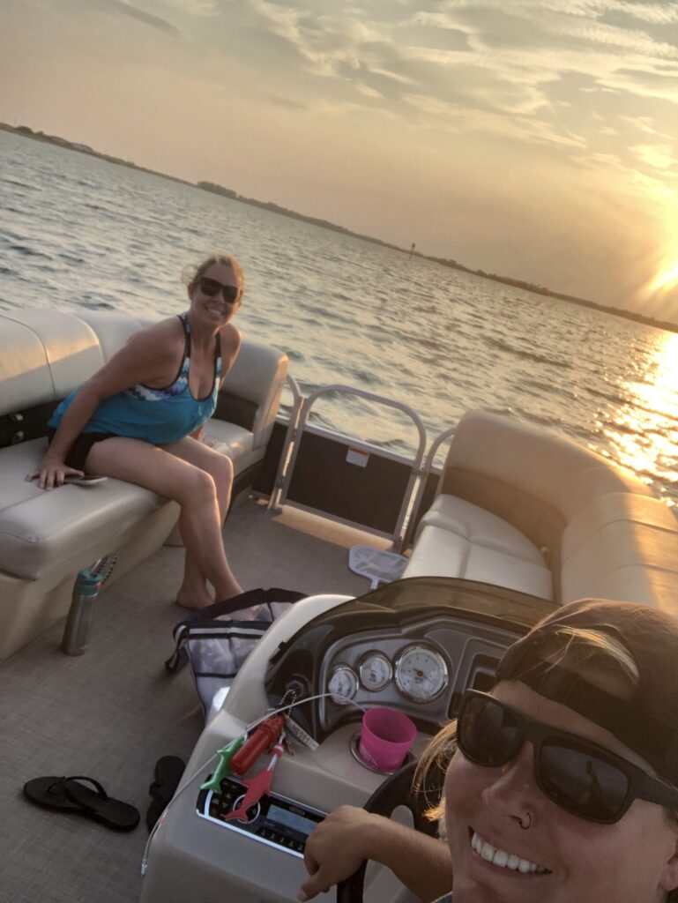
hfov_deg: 44.2
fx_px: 835
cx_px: 339
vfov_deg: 56.8
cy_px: 452
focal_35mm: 32
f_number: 2.2
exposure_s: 1/248
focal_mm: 2.87
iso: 20
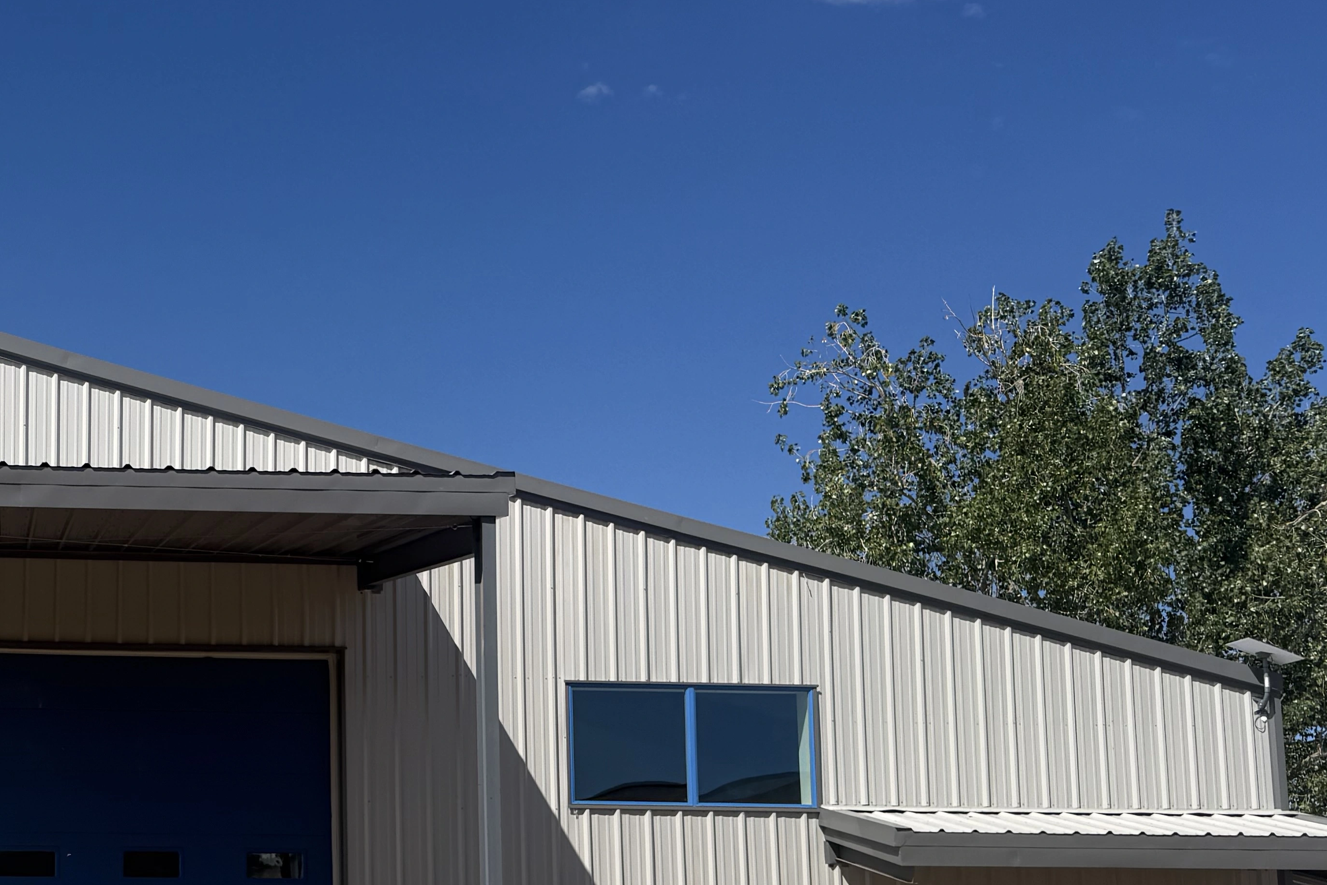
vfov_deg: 25.4
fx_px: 1917
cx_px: 166
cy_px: 757
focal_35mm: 52
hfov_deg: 36.2
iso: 80
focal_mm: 6.76
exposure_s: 1/6173
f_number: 1.78
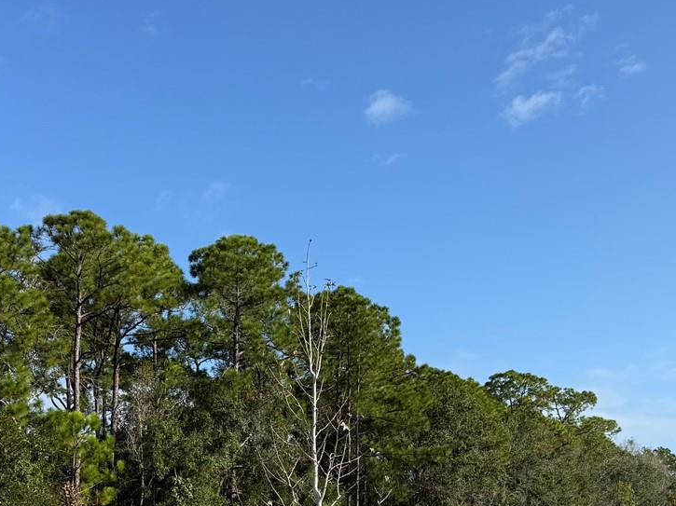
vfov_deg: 26.8
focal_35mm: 53
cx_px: 348
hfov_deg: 36.2
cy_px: 434
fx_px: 1034
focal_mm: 6.76
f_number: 1.78
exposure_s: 1/3953
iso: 80
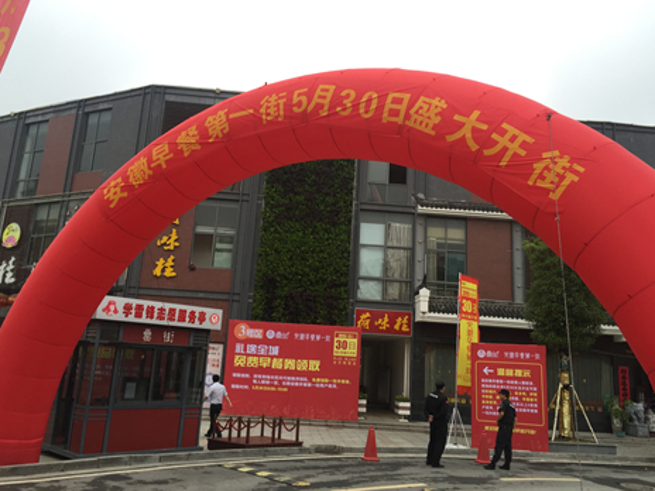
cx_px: 332
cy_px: 244
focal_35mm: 30
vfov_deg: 46.8
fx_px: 568
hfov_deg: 60.0
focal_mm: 4.15
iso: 40
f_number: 2.2
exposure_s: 1/60
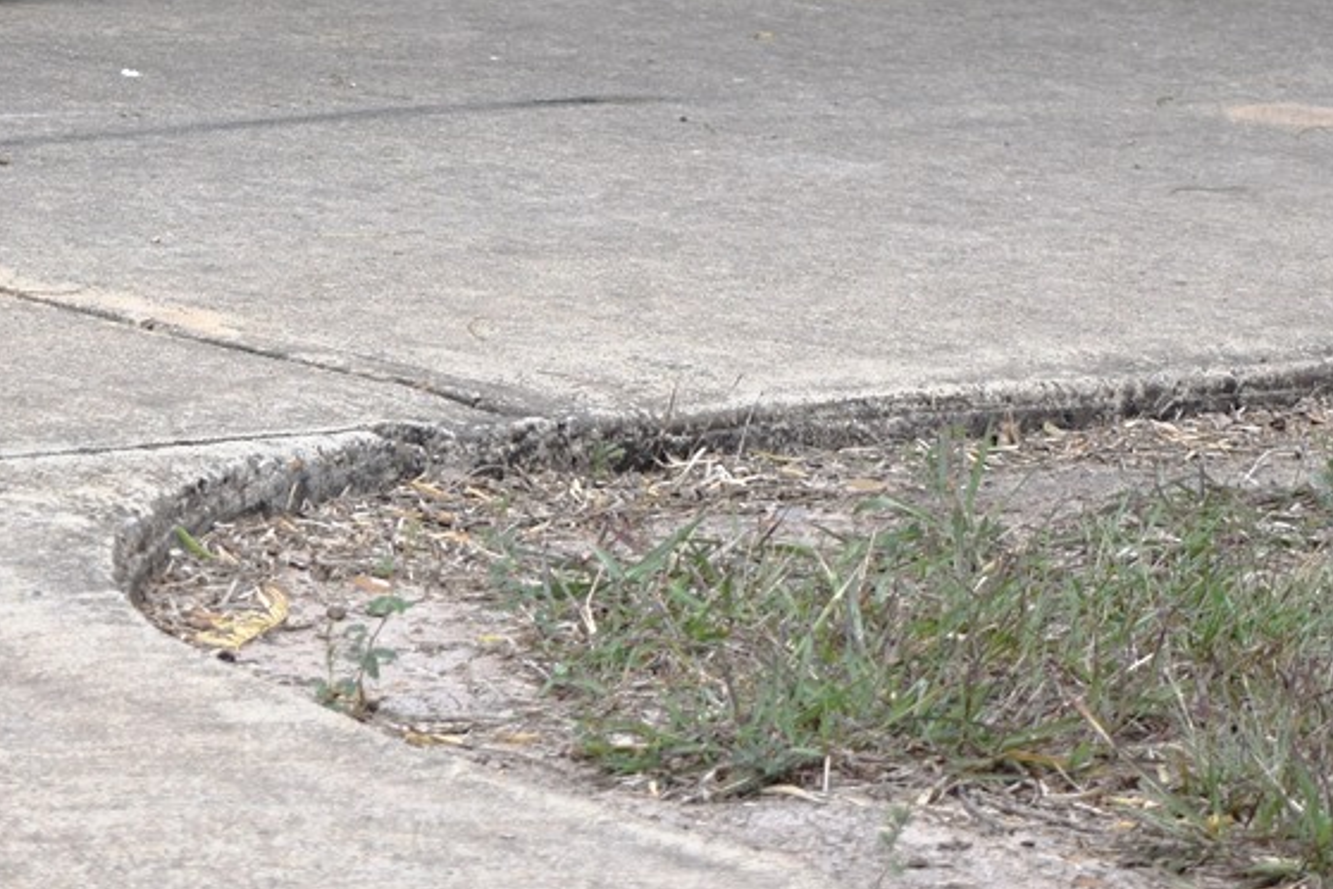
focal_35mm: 231
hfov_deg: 8.8
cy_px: -20
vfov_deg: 5.9
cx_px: 13
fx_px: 8570
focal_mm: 55
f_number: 5.6
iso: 500
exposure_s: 1/1000
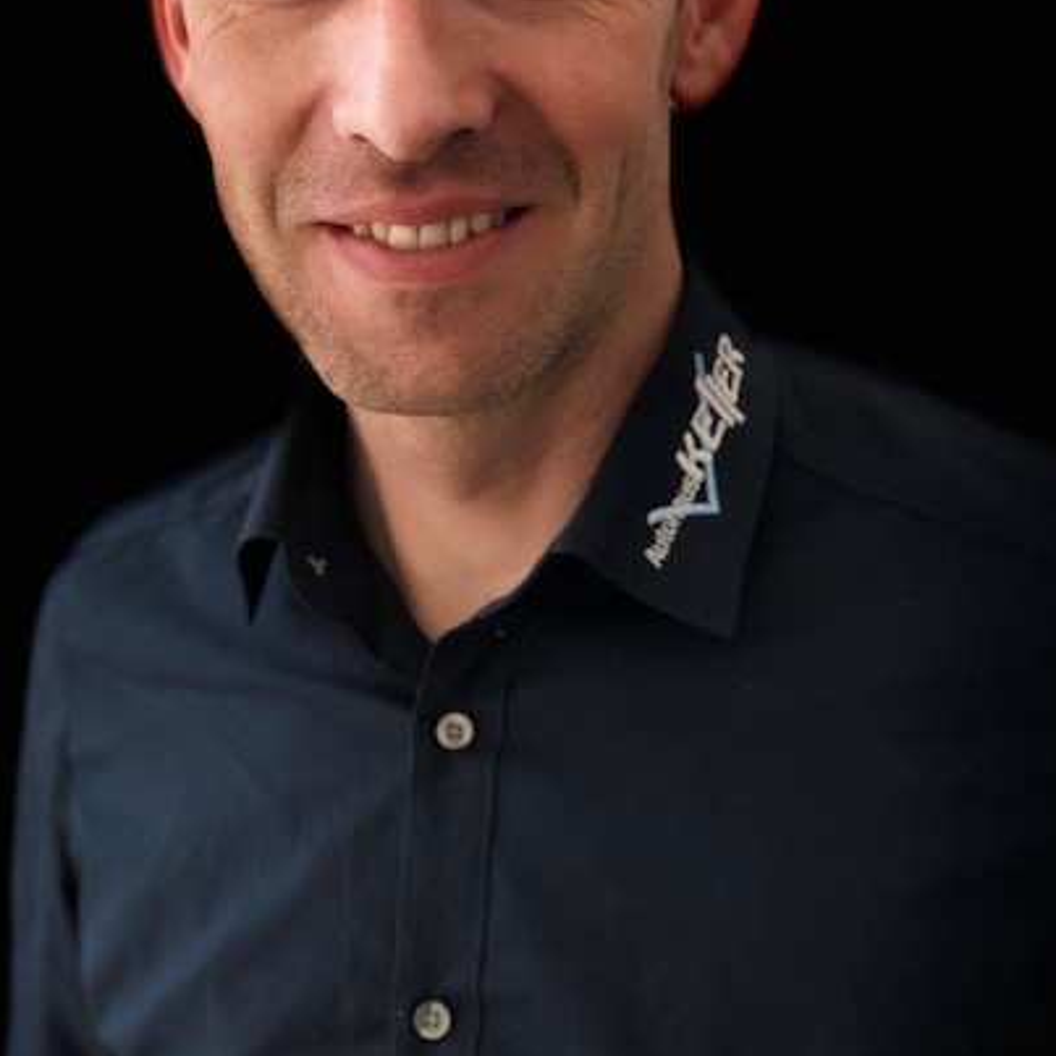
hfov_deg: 23.7
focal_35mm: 73
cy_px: 270
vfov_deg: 23.4
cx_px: 500
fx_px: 2520
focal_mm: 6
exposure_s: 1/50
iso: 40
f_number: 2.4
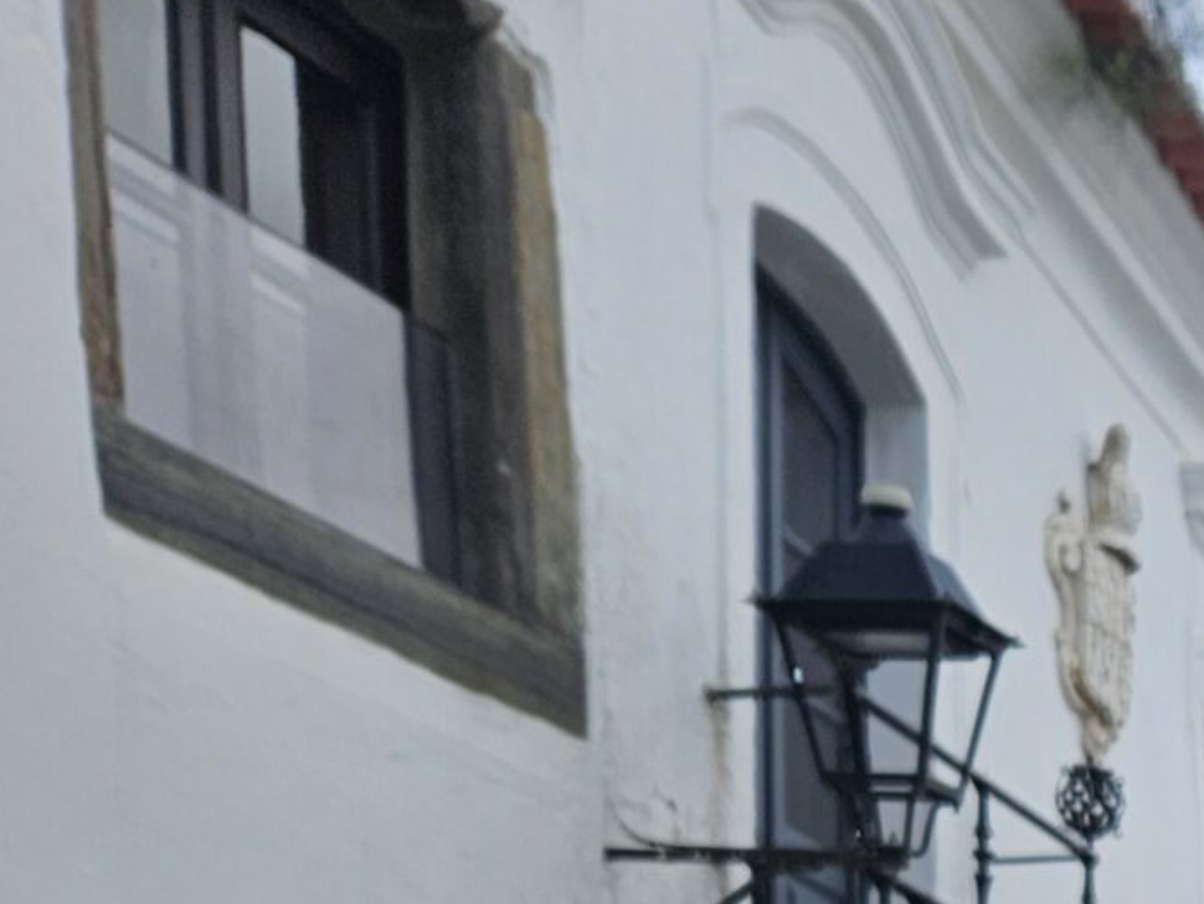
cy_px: 1568
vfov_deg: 14.9
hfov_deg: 18.8
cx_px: 1945
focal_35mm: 88
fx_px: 3061
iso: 25
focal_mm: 5.4
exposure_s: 1/1879
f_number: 1.8
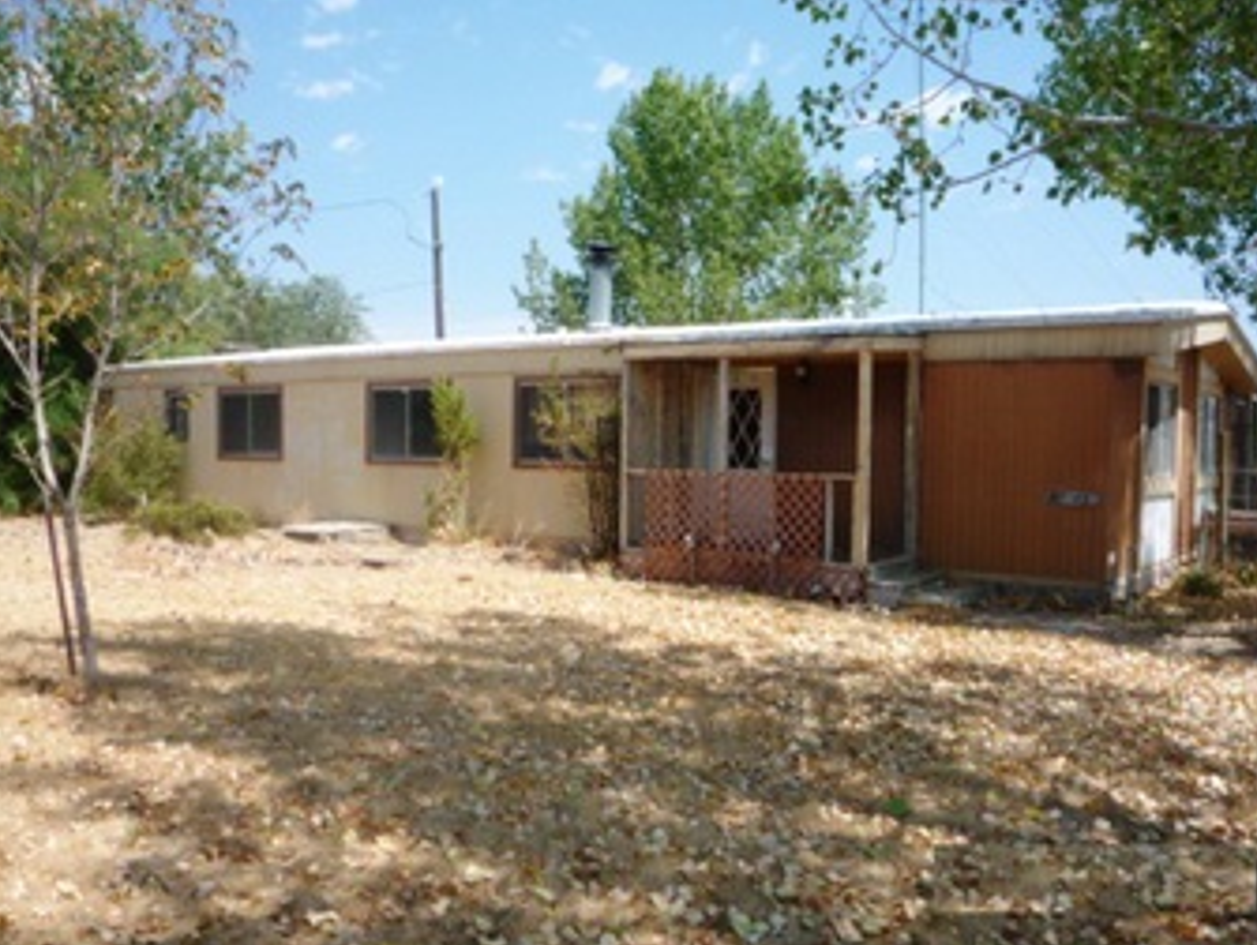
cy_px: 484
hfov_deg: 58.3
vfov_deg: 45.5
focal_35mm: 31
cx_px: 642
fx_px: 1127
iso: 100
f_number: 4
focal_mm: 5.2
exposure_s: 1/640
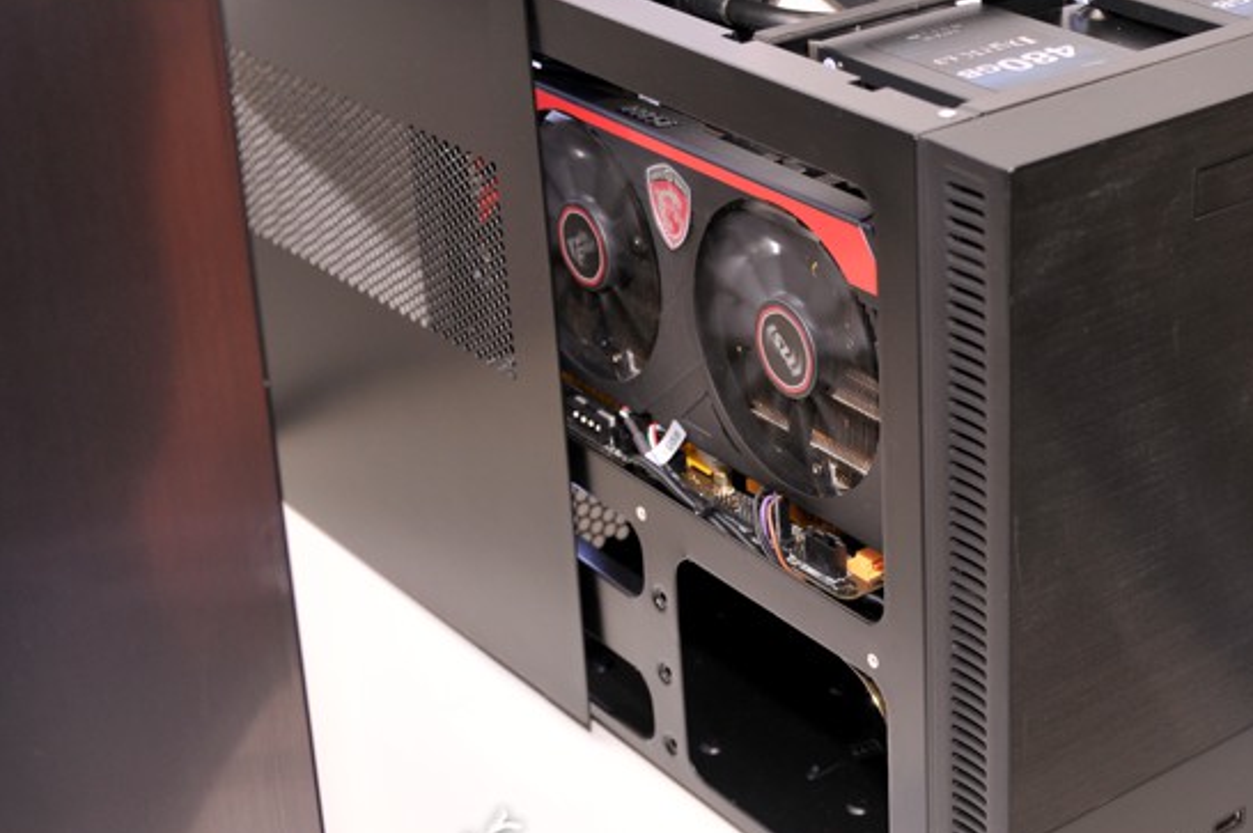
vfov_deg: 19.4
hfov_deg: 28.6
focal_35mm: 70
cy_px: 372
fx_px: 2434
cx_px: 858
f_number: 5
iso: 400
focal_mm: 34
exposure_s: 1/125
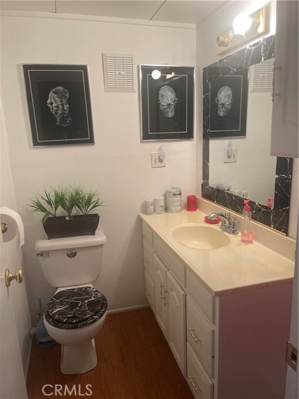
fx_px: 299
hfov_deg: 53.1
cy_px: 200
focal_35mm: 26
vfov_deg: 67.3
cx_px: 150
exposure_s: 1/60
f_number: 1.6
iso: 160
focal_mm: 5.1
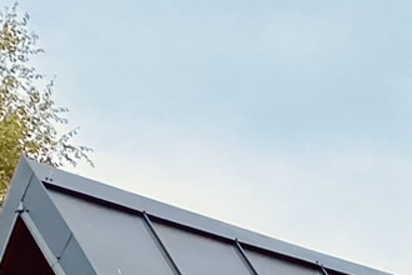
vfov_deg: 7.3
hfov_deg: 11.0
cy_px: 816
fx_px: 1923
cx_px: 860
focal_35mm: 168
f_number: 1.8
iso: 32
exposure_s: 1/1727
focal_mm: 4.25
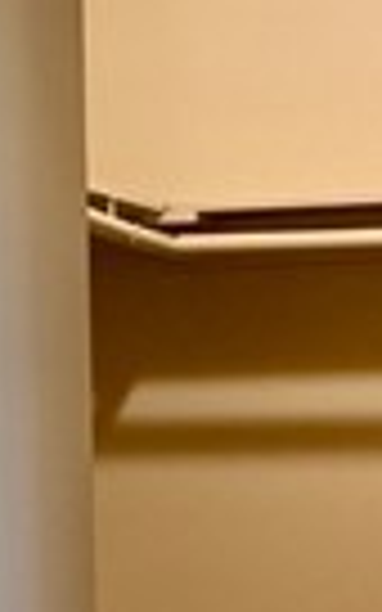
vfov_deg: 10.1
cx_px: -1034
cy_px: 500
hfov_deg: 5.6
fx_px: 3465
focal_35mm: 208
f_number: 1.6
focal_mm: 5.96
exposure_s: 1/120
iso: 100
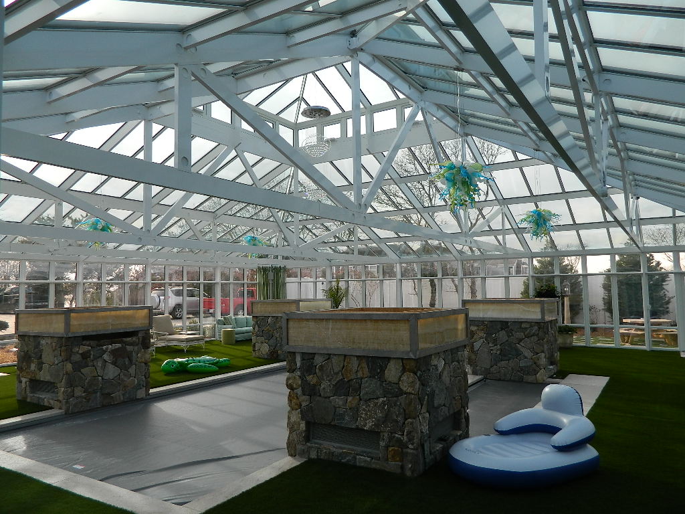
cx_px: 342
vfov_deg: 54.9
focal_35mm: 25
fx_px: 495
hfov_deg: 69.4
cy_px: 257
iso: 80
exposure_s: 1/200
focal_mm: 4.5
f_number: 3.1
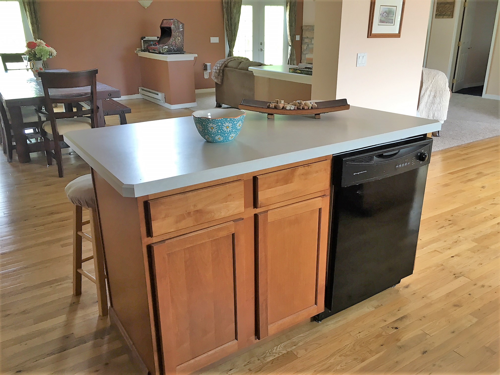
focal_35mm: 29
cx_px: 250
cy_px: 188
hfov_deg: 61.7
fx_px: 419
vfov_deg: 48.2
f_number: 2.2
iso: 50
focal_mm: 4.15
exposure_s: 1/30
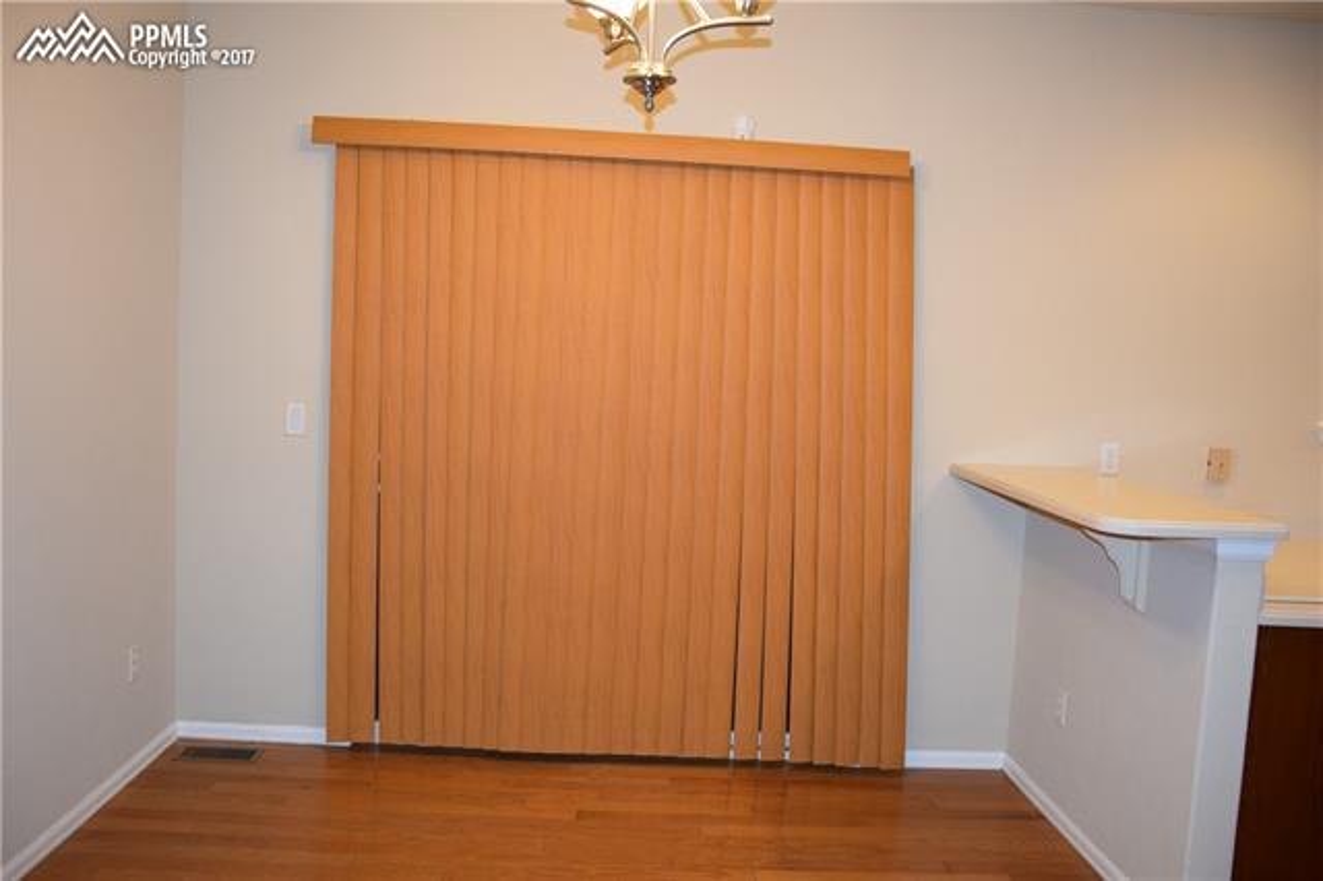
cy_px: 440
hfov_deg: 62.0
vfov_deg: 43.6
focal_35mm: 30
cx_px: 662
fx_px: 1102
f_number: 4.5
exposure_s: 1/80
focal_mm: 20
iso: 800
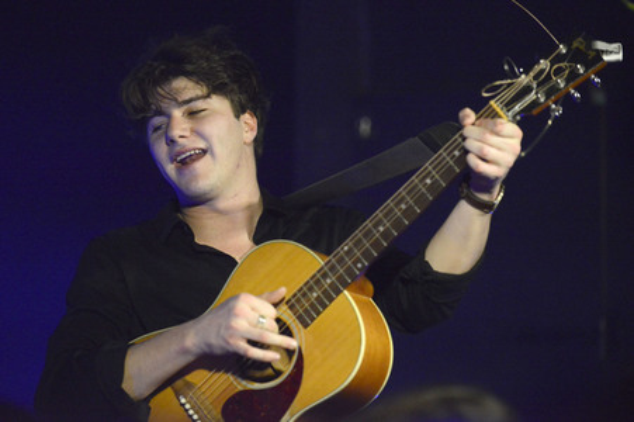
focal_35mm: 150
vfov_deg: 9.1
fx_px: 2640
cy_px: 211
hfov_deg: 13.7
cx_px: 317
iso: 8063
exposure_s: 1/250
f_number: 2.8
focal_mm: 150
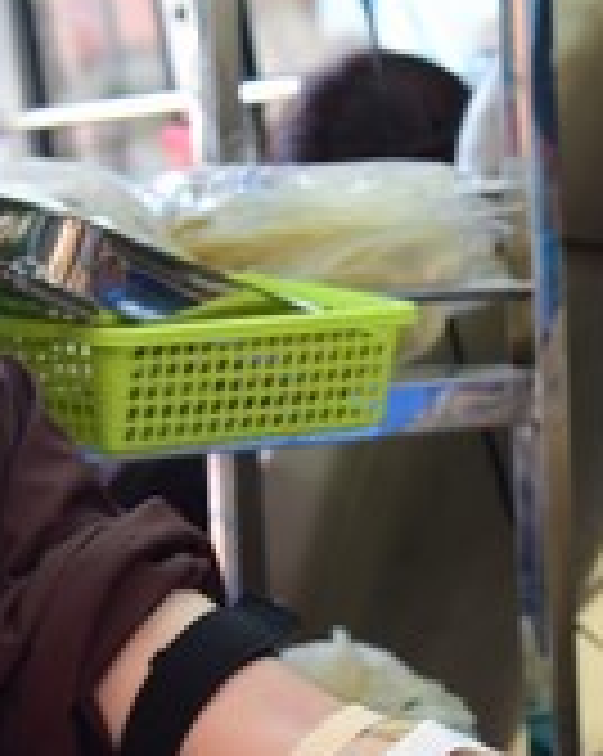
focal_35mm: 182
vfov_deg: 10.6
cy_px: 556
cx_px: 446
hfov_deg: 8.5
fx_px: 4067
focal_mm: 50
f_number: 4
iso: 320
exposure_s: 1/50
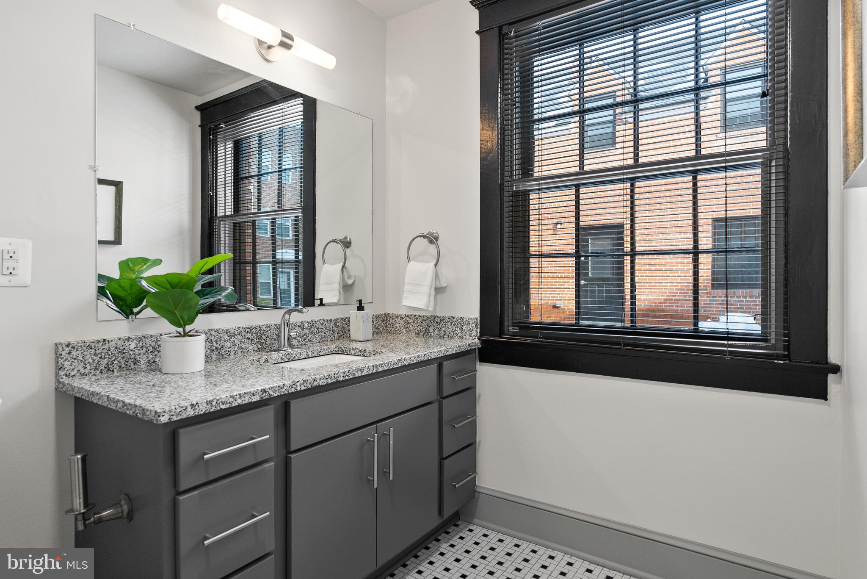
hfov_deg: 84.0
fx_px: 482
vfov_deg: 62.0
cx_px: 434
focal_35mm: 20
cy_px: 290
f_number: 4.5
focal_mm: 20
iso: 800
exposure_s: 1/25
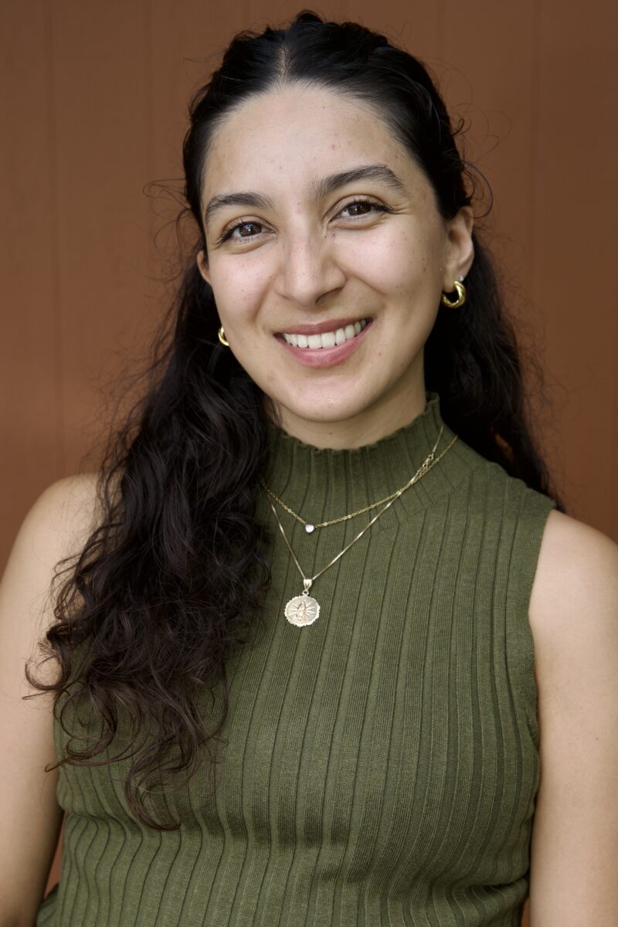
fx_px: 1365
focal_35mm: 53
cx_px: 309
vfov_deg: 37.5
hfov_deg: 25.5
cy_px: 464
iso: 125
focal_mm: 53
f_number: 4.5
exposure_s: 1/320
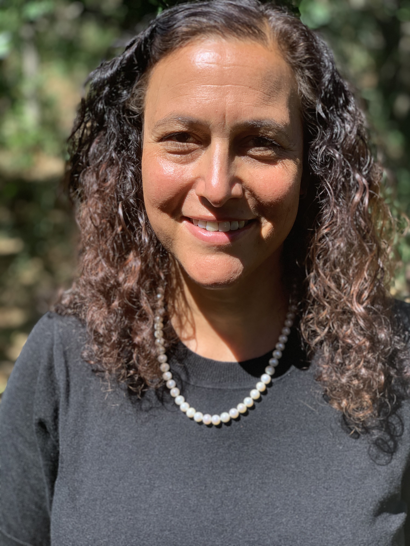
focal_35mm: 52
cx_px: 205
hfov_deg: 28.0
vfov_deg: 36.8
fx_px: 821
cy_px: 273
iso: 16
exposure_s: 1/470
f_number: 2.4
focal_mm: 6
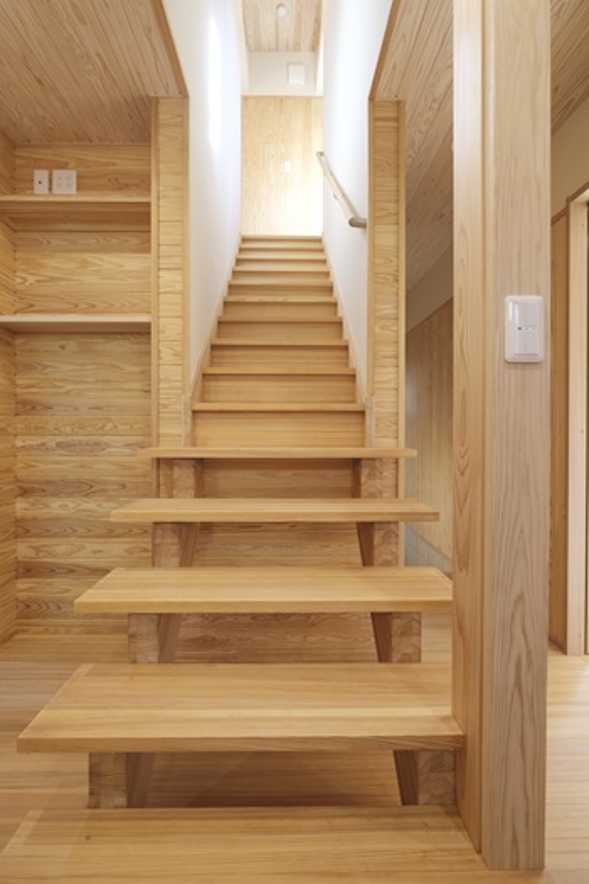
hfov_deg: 77.3
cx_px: 294
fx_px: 368
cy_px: 442
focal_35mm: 15
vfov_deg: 100.4
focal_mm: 10
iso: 320
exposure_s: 1/26
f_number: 4
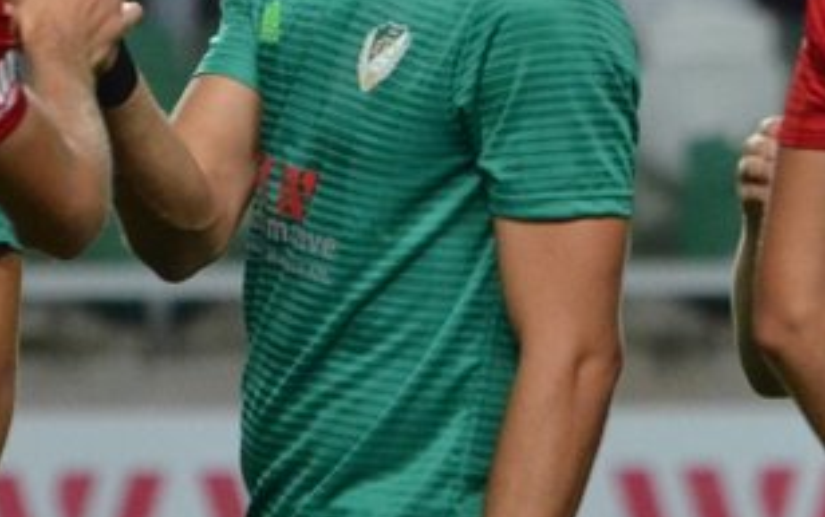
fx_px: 29385
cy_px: 317
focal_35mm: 1306
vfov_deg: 1.0
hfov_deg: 1.6
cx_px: 806
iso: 1600
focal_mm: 220
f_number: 5.3
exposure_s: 1/320
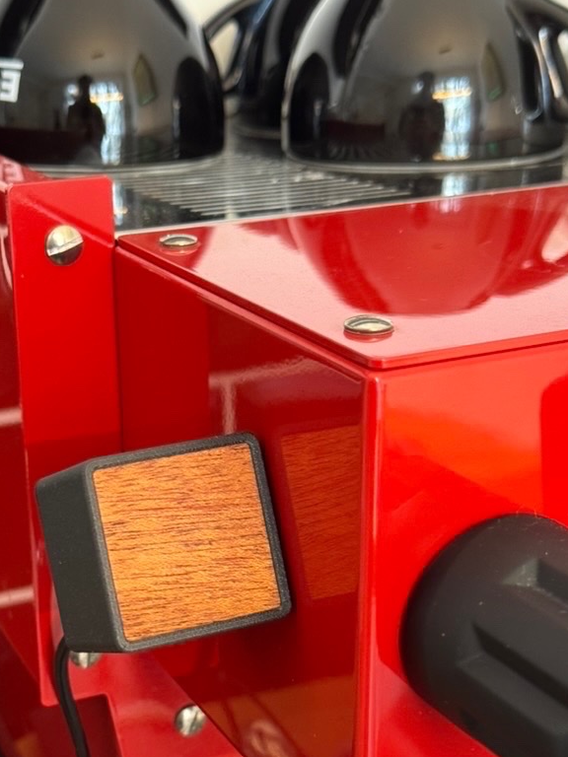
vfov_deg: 30.1
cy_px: 503
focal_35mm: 64
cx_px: 202
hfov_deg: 22.9
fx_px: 1400
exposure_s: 1/40
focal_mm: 6.76
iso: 500
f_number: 1.78
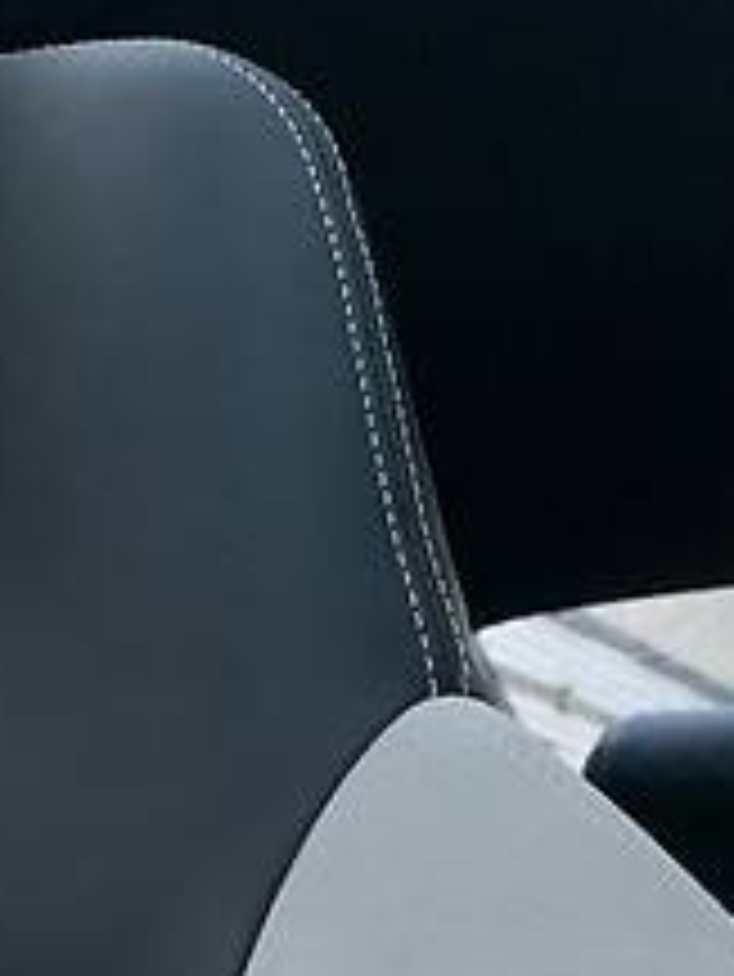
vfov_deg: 26.7
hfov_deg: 19.9
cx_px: 9
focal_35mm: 72
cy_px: 733
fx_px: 2034
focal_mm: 4.2
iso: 400
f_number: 1.8
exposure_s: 1/37
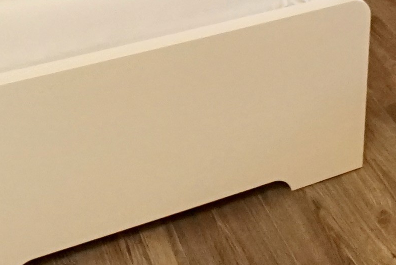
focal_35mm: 75
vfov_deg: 13.1
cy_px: -392
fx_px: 825
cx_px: 304
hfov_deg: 26.6
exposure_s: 1/160
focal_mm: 10
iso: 3200
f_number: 6.3
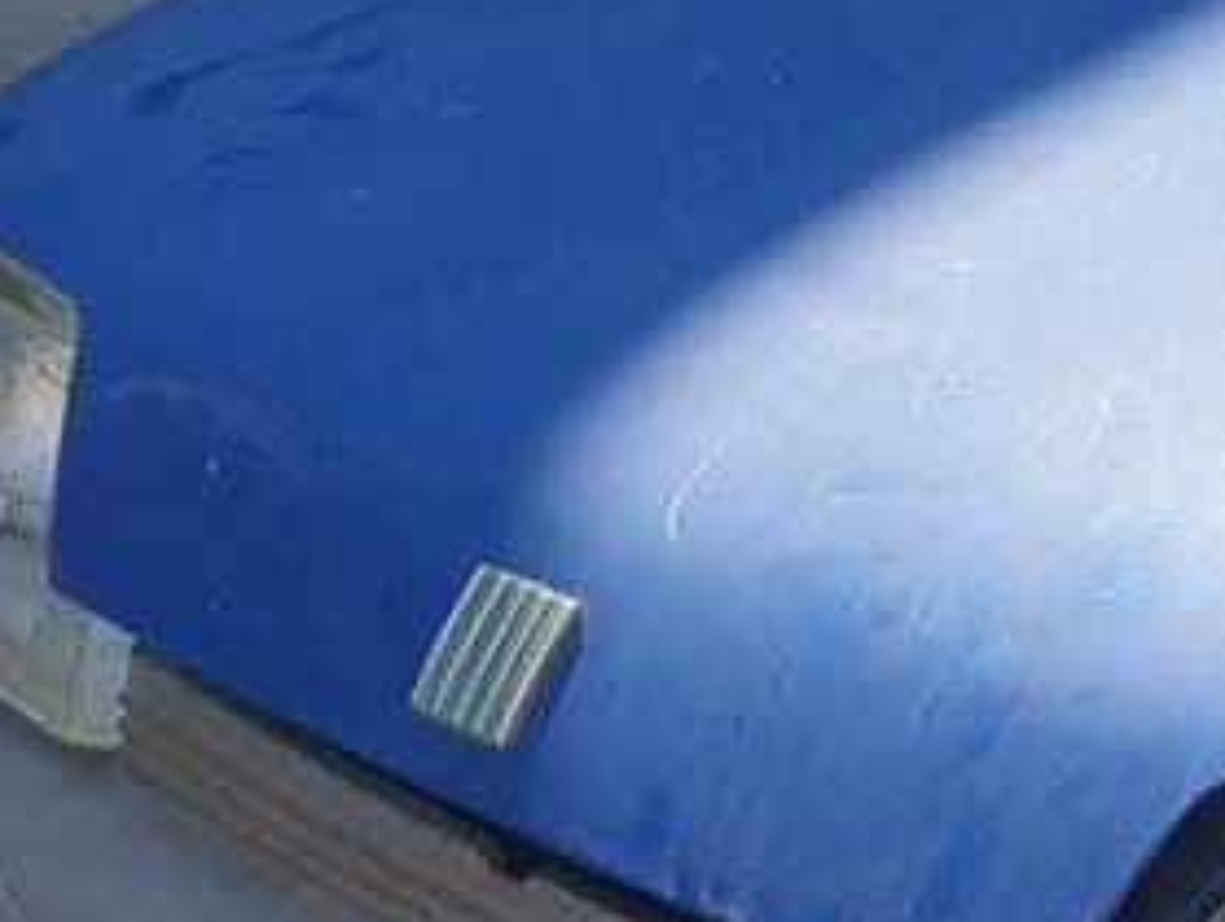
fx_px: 4748
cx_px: 2380
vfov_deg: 11.1
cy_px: 663
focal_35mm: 134
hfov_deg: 13.0
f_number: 2.4
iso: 50
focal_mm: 4.3
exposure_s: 1/777
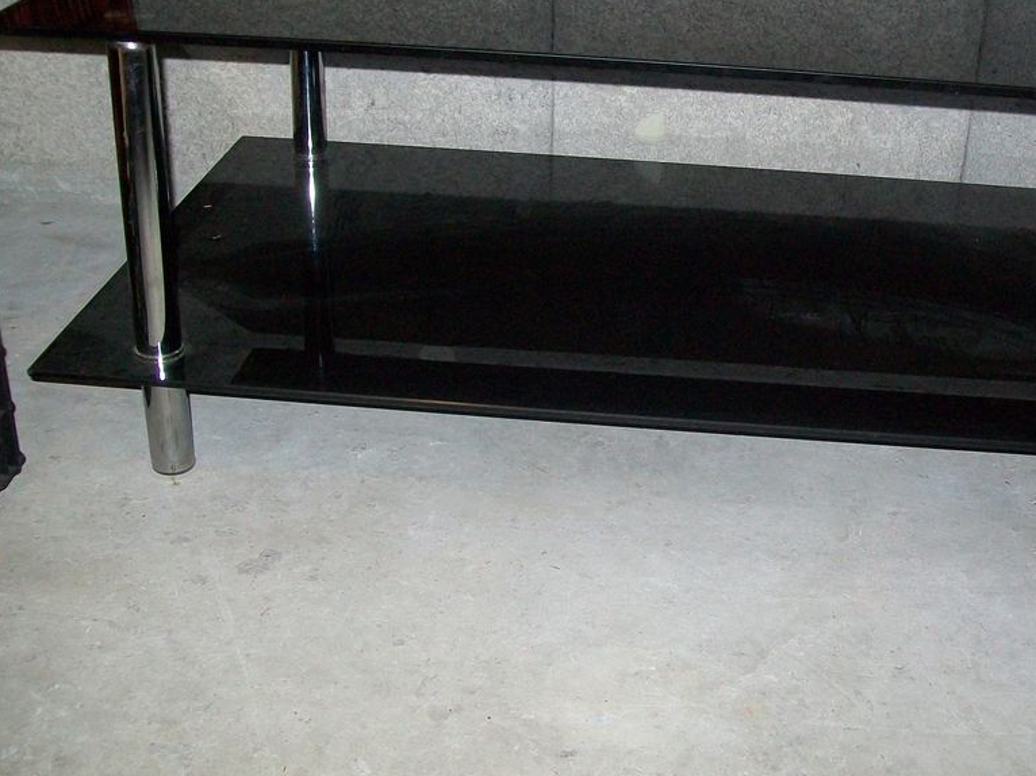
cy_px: 320
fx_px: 1406
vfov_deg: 30.8
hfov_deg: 40.2
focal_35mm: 47
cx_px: 641
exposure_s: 1/60
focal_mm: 6
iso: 160
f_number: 2.7
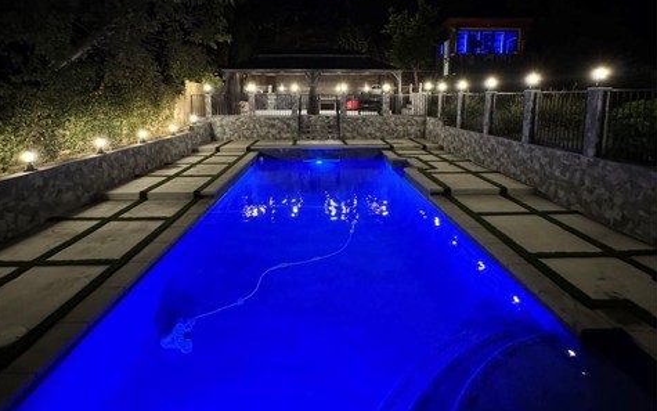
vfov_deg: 58.6
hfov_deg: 85.1
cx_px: 326
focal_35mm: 20
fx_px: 358
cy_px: 145
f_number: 2.2
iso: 1600
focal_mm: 2.22
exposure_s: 1/30
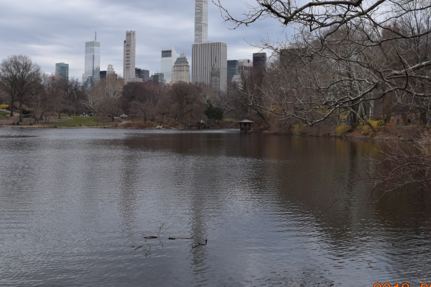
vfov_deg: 26.9
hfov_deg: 39.6
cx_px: 201
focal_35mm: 50
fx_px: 598
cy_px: 105
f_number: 9
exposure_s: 1/320
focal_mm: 22
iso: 200
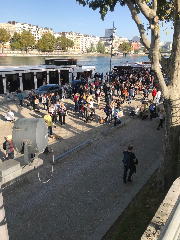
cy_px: 120
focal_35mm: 28
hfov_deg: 49.7
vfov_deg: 63.4
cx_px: 90
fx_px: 194
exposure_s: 1/1259
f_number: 1.8
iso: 20
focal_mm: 3.99
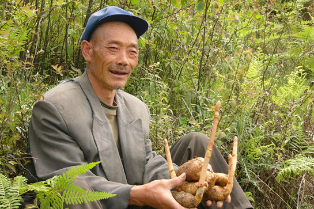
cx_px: 157
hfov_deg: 31.4
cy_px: 106
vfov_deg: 21.2
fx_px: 558
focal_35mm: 64
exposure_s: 1/250
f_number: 2.8
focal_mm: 10.1
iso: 50
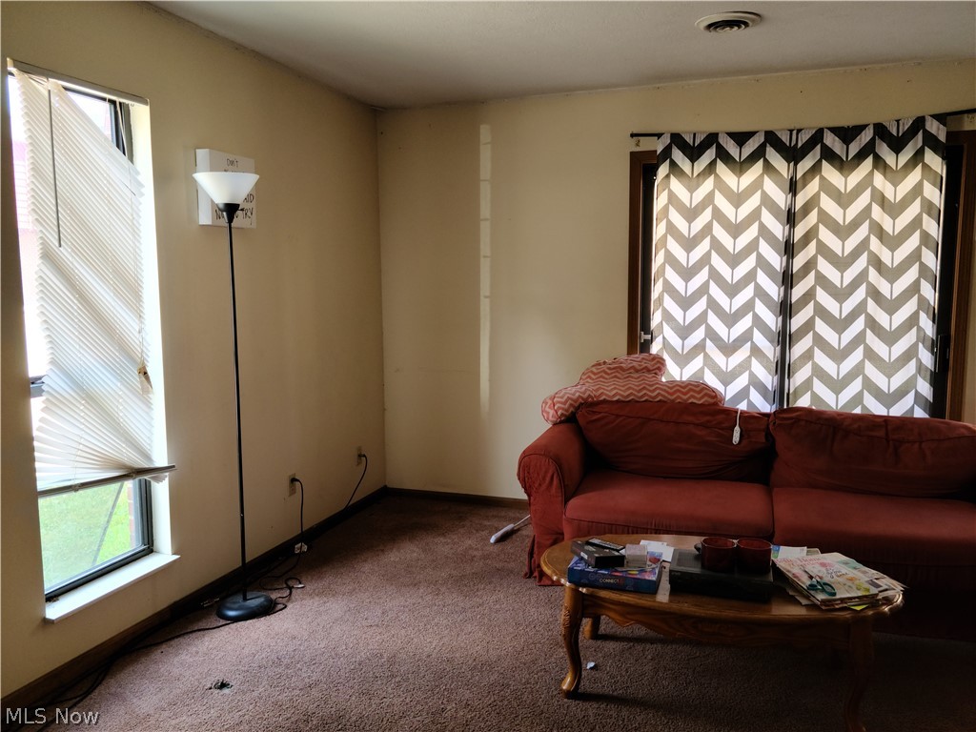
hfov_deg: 63.4
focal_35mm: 28
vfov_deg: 49.7
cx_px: 488
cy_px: 366
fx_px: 789
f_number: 2
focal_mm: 5.9
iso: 125
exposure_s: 1/60
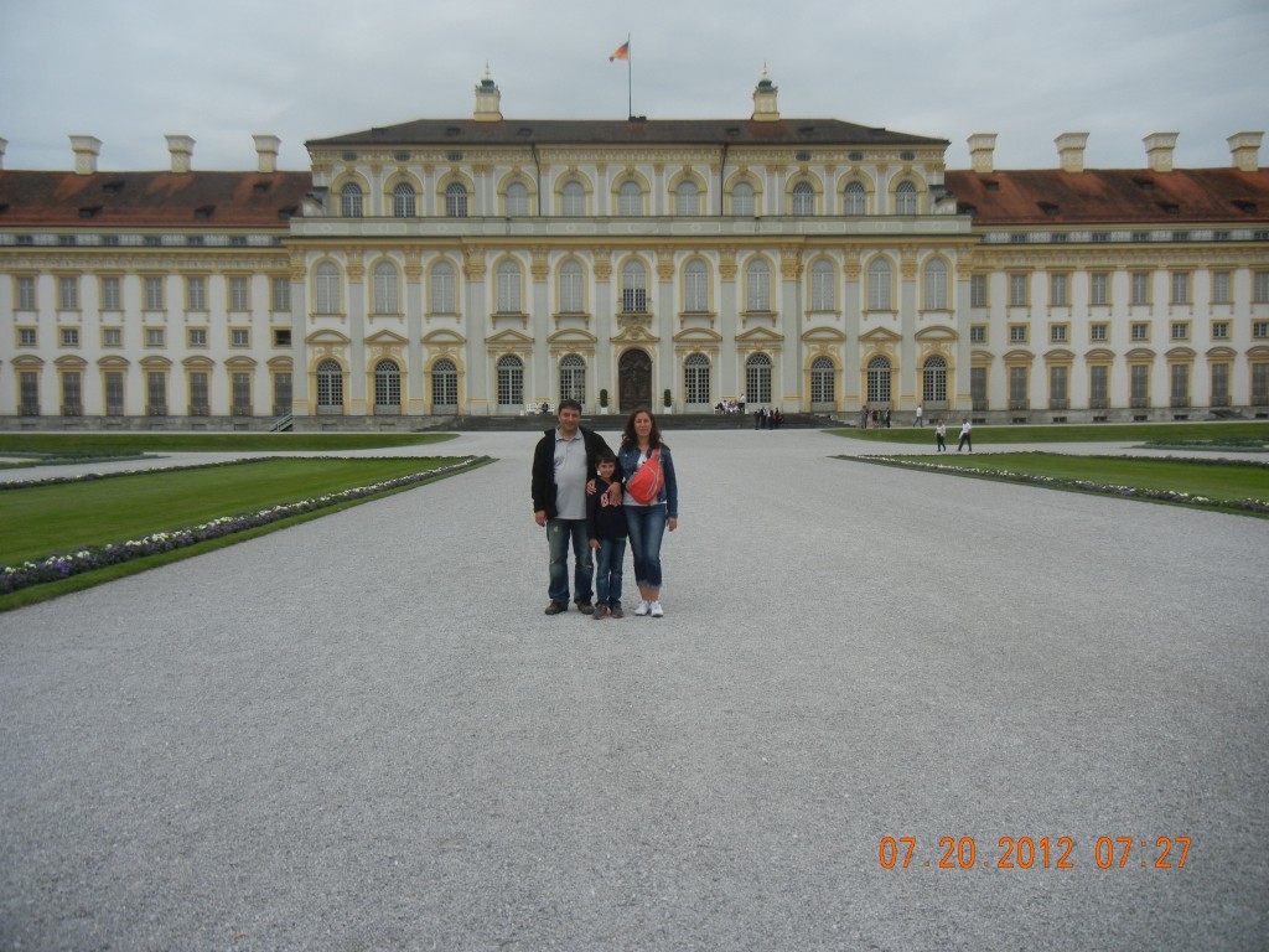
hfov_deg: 60.0
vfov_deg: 46.8
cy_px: 476
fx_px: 1100
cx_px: 634
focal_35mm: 30
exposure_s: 1/402
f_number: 7
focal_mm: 5.4
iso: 160
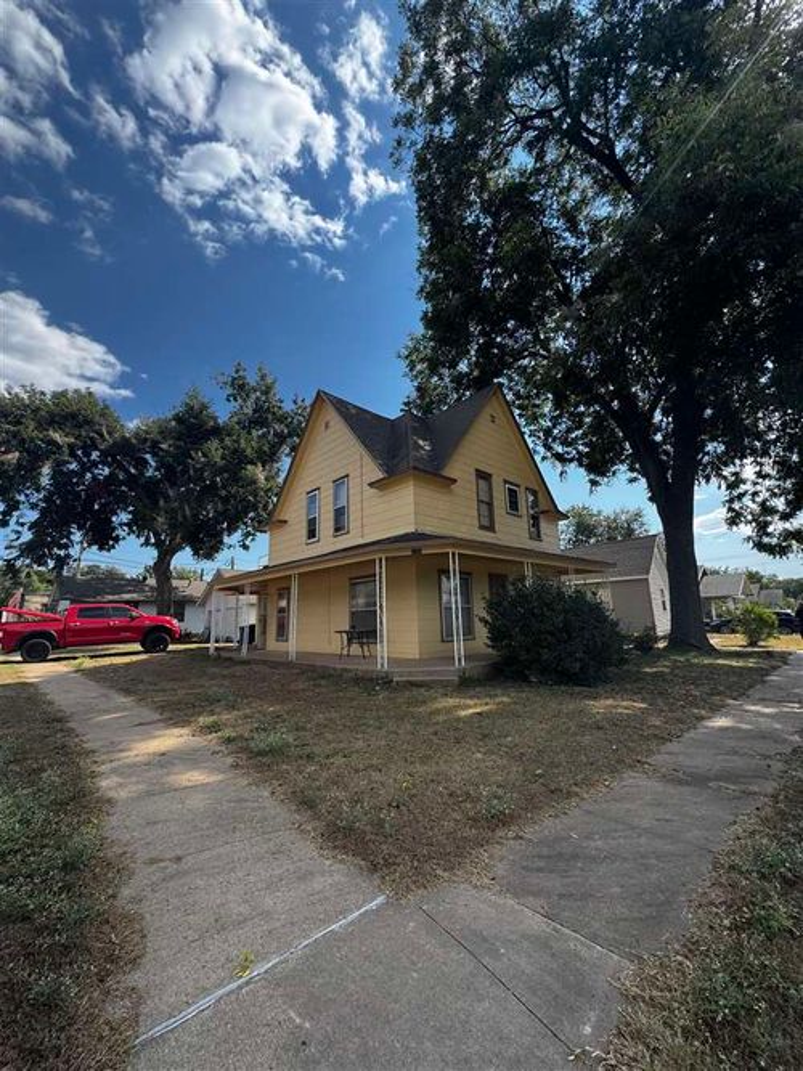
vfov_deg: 102.1
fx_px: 433
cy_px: 536
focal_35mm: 14
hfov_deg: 85.7
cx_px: 402
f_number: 2.2
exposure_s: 1/899
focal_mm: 2.22
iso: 50
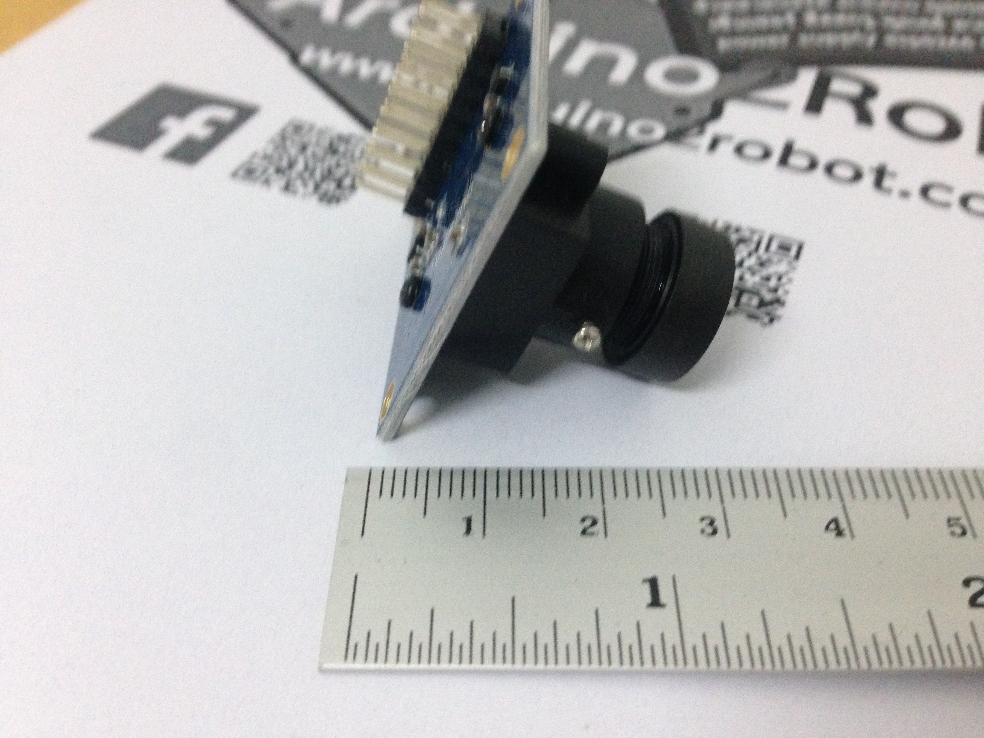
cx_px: 492
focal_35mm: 33
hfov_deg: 55.4
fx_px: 938
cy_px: 369
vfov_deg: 42.9
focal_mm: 4.12
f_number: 2.4
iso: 400
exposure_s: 1/20
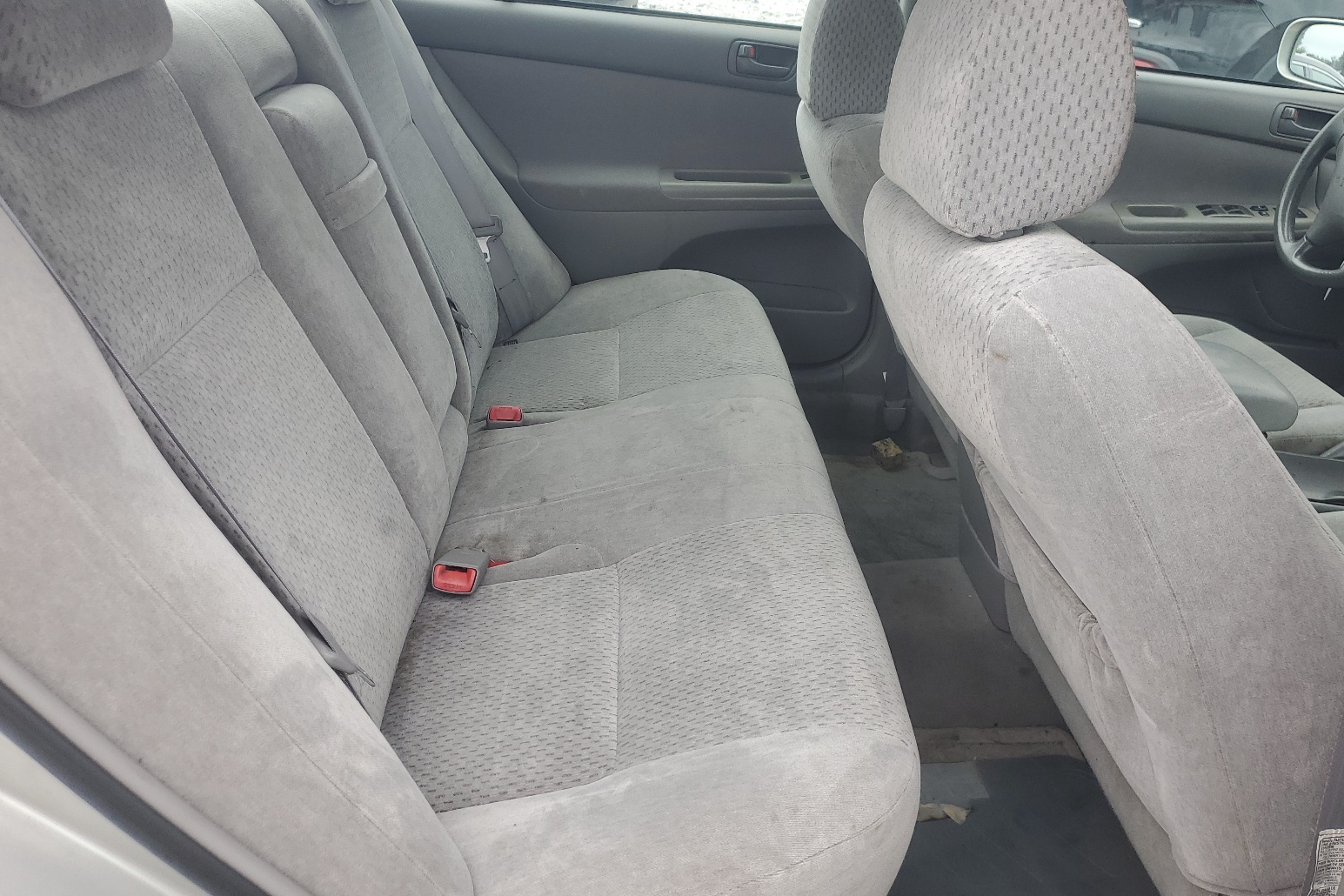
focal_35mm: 28
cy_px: 387
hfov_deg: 65.5
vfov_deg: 46.3
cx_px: 685
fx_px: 1045
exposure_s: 1/400
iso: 50
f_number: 1.5
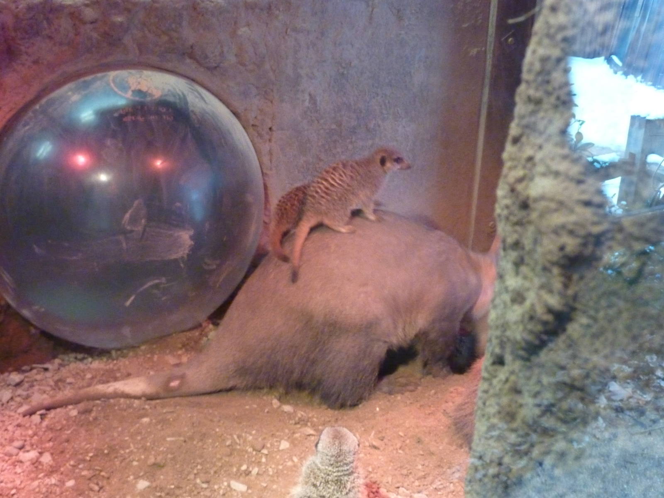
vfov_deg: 30.3
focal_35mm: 48
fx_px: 921
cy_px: 249
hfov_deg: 39.7
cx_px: 332
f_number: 3.8
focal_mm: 7.9
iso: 800
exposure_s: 1/13
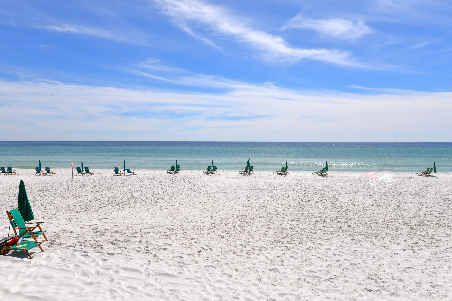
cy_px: 150
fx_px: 301
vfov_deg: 53.1
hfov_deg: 73.7
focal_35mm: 24
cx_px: 226
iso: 100
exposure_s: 1/200
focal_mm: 24
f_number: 13
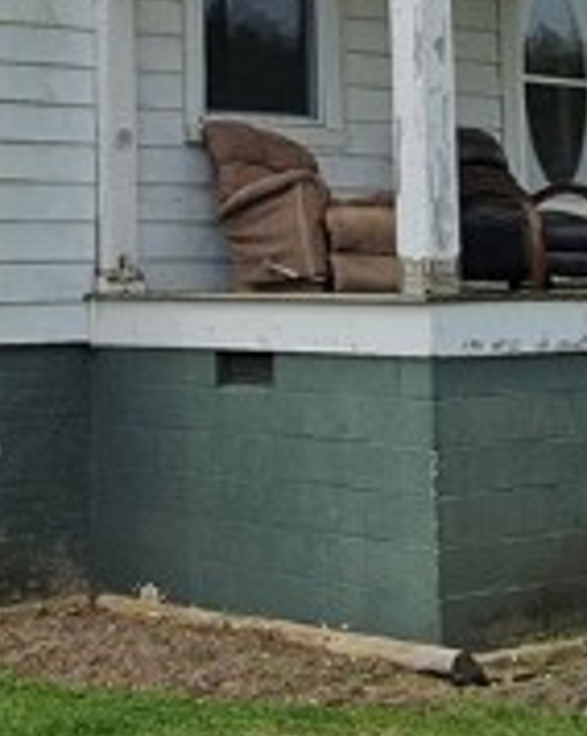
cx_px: 215
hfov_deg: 15.8
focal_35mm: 97
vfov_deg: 18.9
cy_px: -95
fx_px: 2110
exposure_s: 1/2897
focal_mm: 5.4
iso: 25
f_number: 1.8
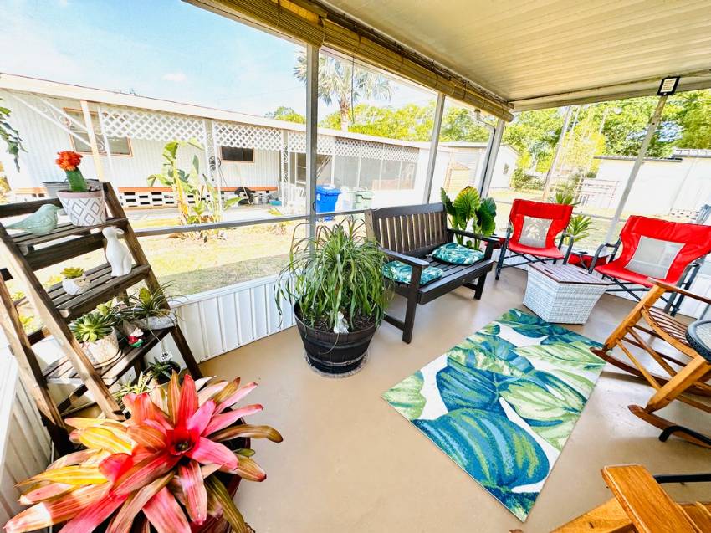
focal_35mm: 14
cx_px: 356
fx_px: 287
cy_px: 266
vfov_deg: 85.6
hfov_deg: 102.1
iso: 40
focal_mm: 2.22
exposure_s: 1/309
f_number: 2.2
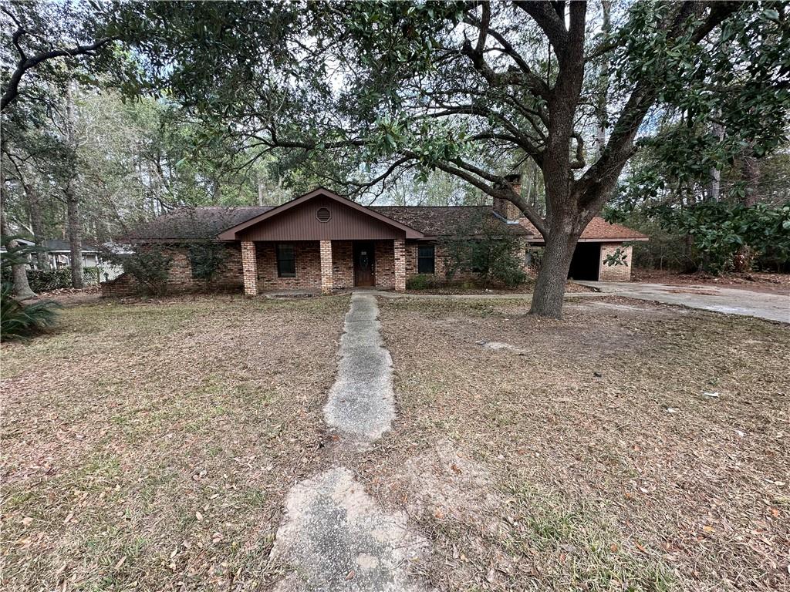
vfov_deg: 85.7
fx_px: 320
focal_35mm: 14
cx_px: 395
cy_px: 296
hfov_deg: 102.1
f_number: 2.2
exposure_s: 1/151
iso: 40
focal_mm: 2.22
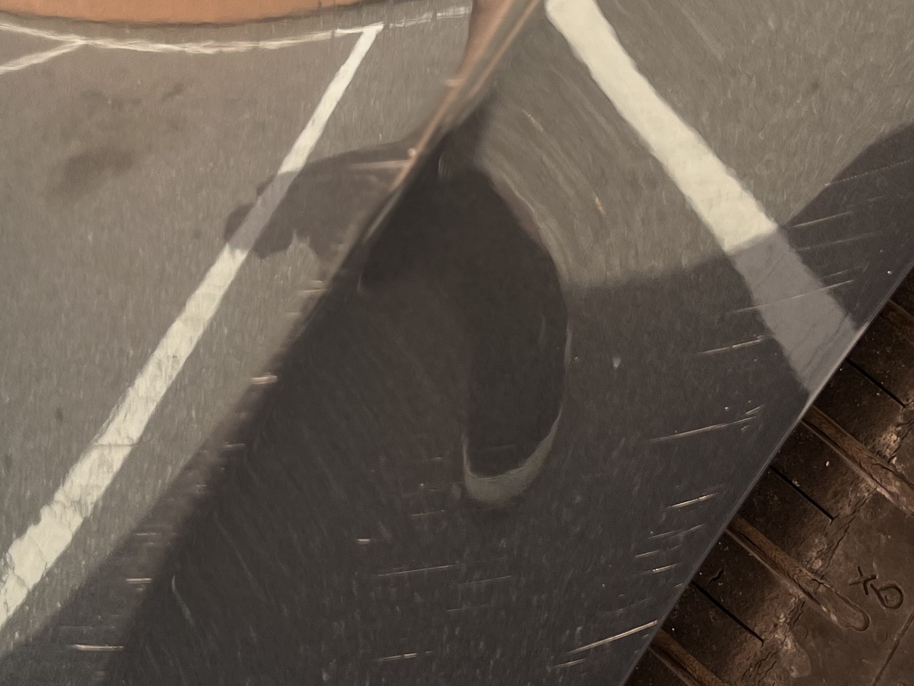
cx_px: 459
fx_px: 1743
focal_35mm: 66
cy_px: 58
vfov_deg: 21.7
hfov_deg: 29.4
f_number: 1.5
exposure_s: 1/370
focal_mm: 5.7
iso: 50
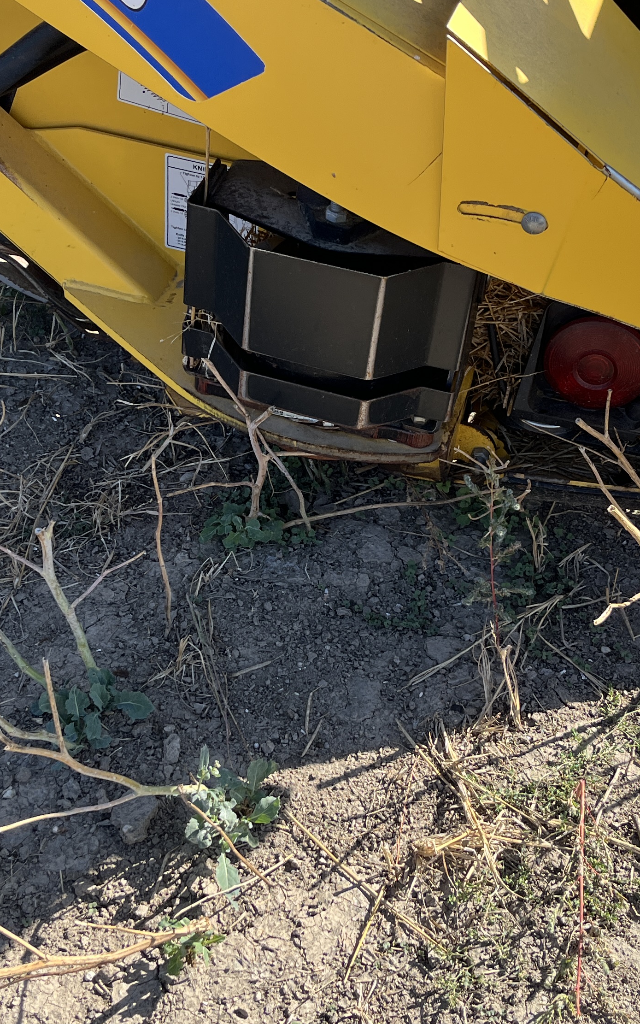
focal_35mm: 50
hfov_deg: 25.8
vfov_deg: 40.3
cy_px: 498
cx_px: 322
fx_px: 1395
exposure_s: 1/967
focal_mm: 5.1
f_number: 1.6
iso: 50
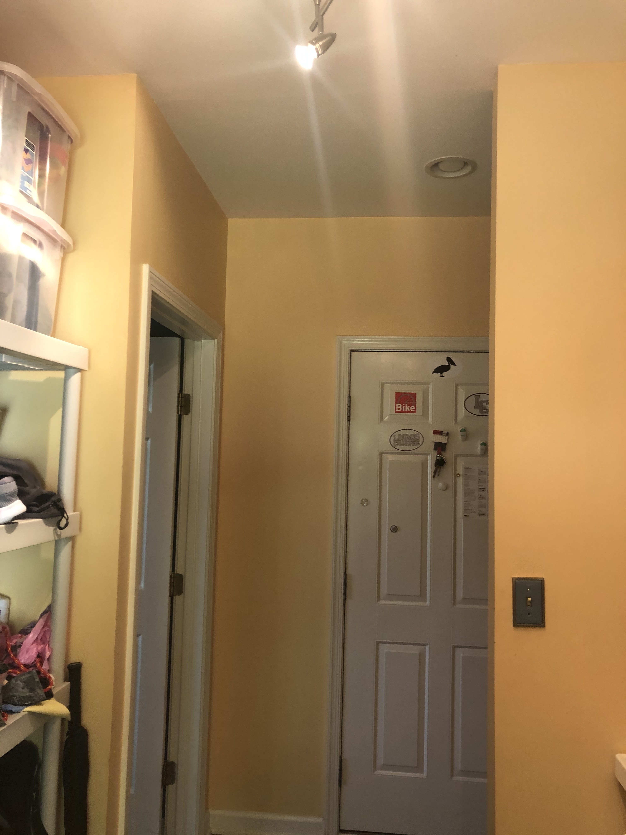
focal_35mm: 28
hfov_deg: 49.7
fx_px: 675
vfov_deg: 63.4
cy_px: 418
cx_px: 313
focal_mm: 3.99
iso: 40
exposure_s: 1/15
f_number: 1.8
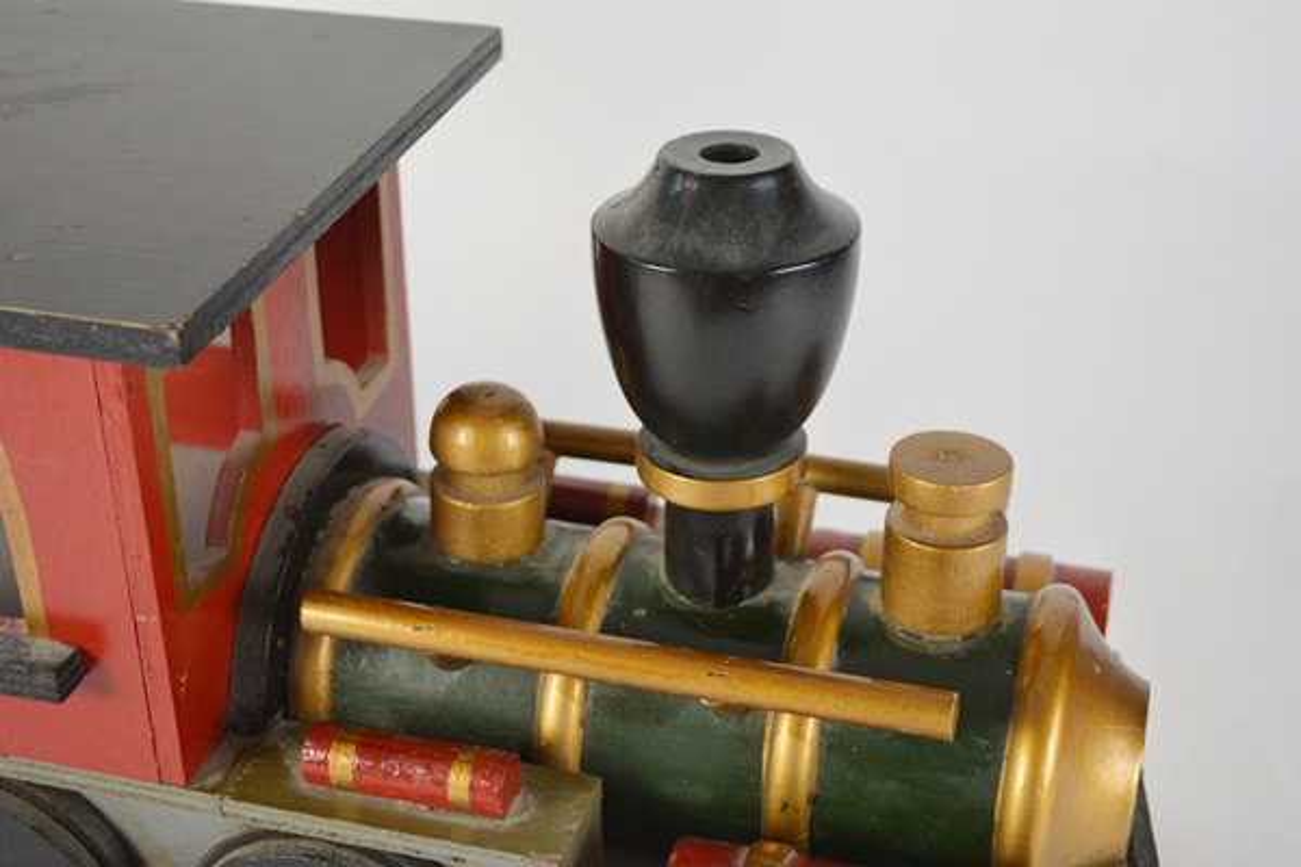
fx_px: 1951
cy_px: 434
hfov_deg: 36.9
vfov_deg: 25.1
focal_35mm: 54
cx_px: 650
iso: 500
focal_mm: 36
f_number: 5
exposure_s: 1/60
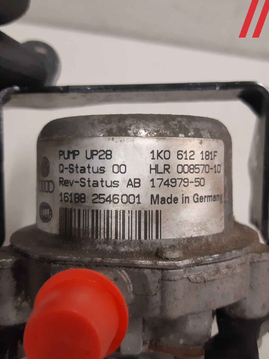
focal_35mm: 35
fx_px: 363
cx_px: 142
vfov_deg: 52.6
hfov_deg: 40.7
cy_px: 179
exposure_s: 1/50
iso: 160
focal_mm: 3.93
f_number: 1.7
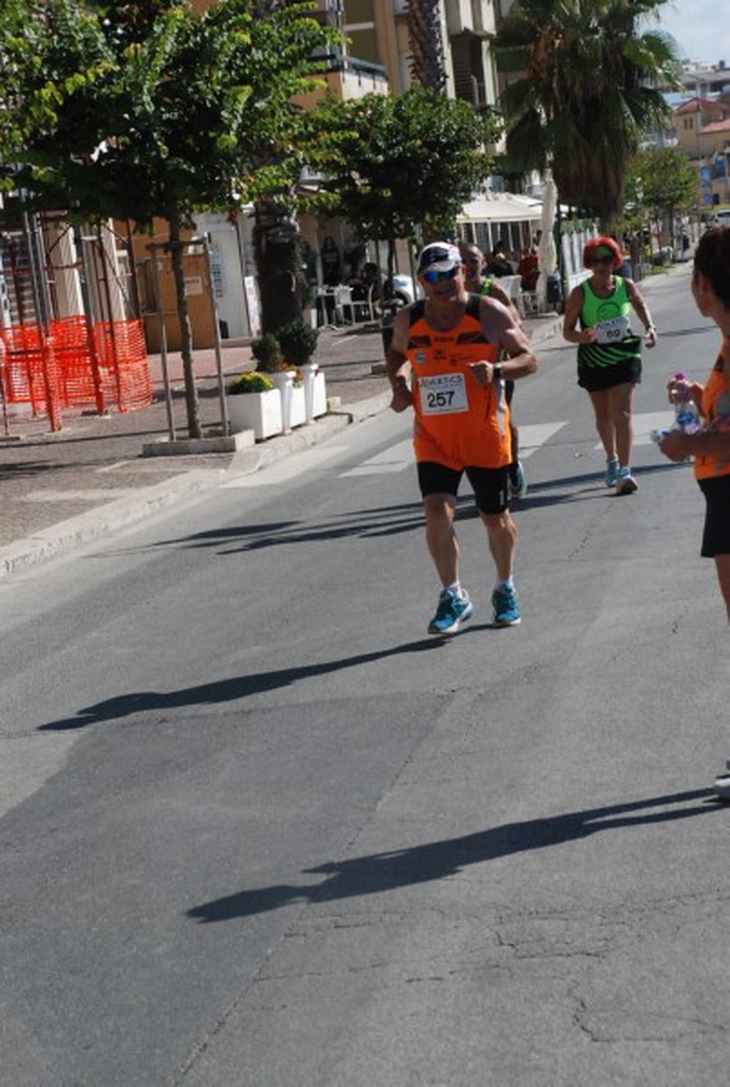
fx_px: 2996
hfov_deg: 13.9
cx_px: 365
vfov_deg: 20.6
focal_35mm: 99
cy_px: 544
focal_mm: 66
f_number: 8
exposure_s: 1/2000
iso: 1000
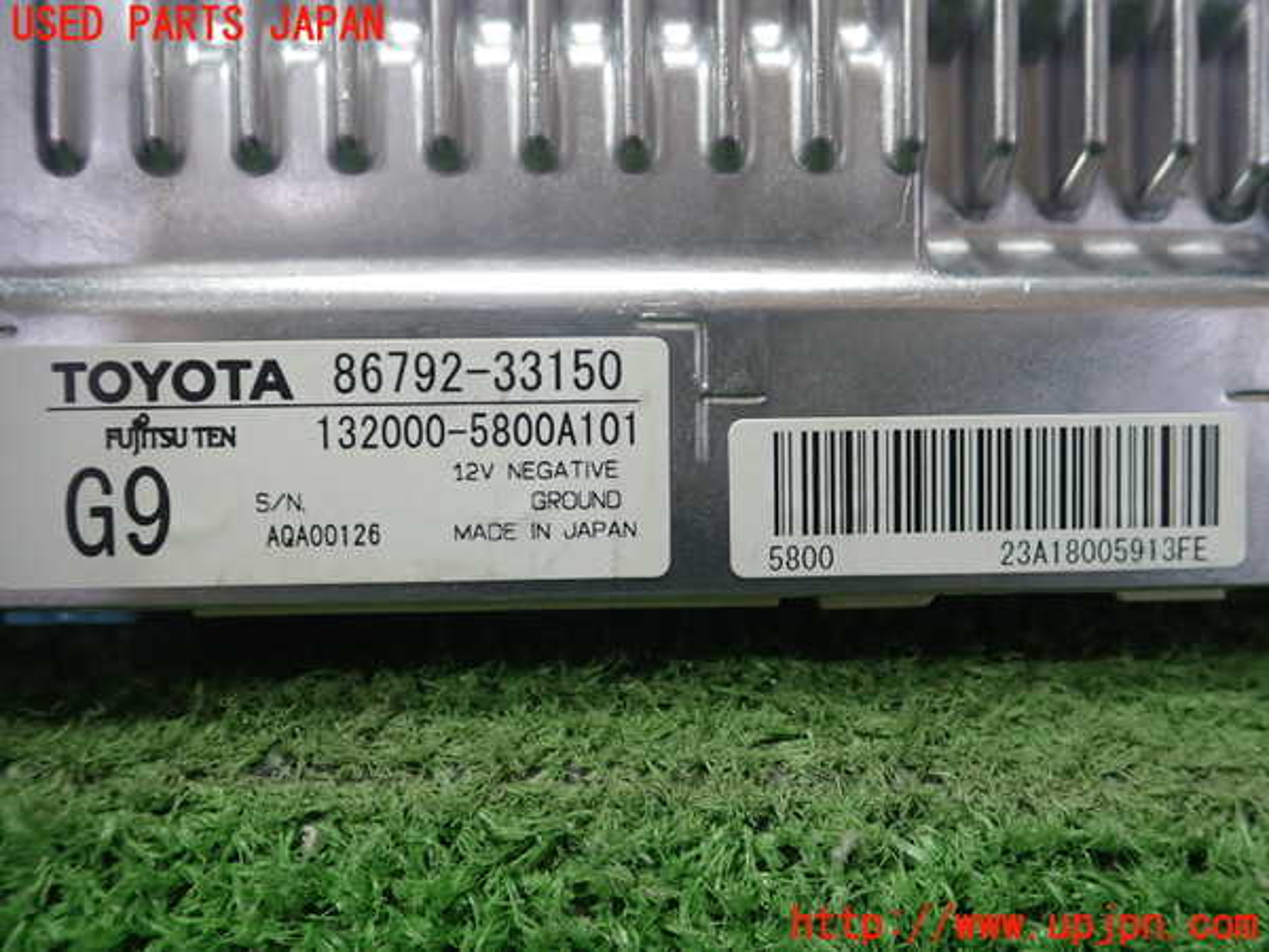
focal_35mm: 30
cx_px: 634
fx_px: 1100
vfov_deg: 46.8
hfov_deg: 60.0
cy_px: 476
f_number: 2.3
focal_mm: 5.5
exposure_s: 1/125
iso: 250
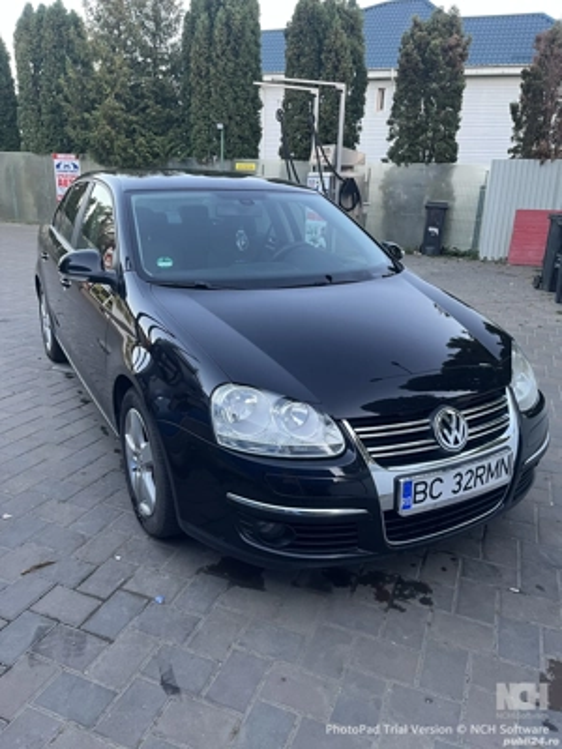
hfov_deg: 53.1
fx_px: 563
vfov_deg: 67.3
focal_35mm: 26
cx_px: 281
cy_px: 374
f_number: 1.6
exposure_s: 1/92
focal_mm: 5.1
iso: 125
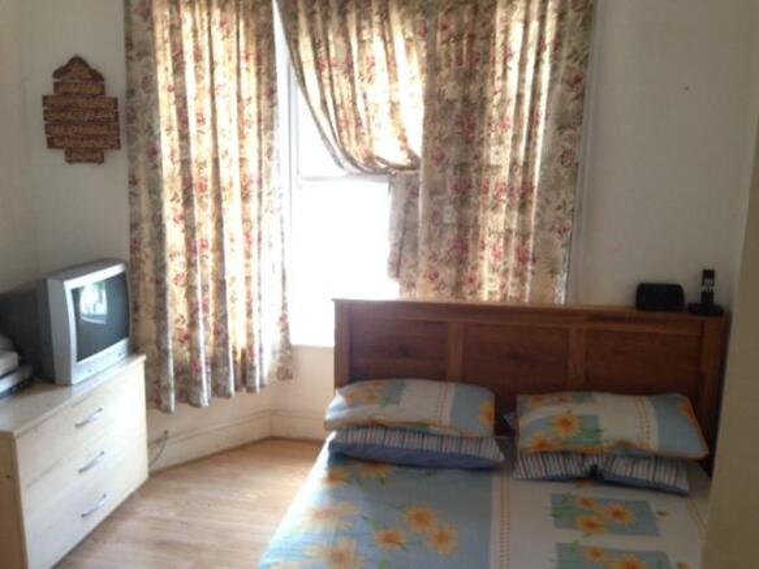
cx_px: 380
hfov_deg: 55.4
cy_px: 284
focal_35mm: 33
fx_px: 723
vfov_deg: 42.9
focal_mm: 4.12
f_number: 2.4
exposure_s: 1/20
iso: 160
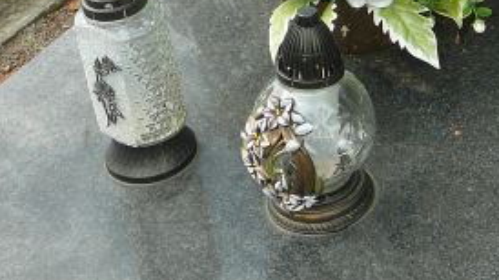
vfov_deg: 13.2
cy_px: -71
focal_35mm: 89
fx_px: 1177
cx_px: 404
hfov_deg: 23.6
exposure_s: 1/500
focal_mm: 5.2
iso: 80
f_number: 2.8
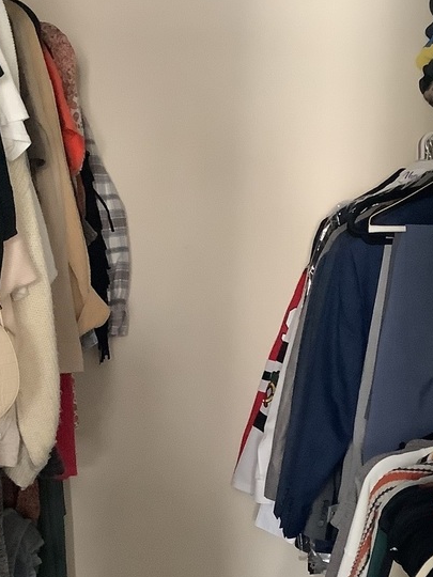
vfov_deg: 29.9
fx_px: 1034
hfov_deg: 23.6
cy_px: 519
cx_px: 263
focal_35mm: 62
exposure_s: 1/40
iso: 250
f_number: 2.4
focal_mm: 3.3
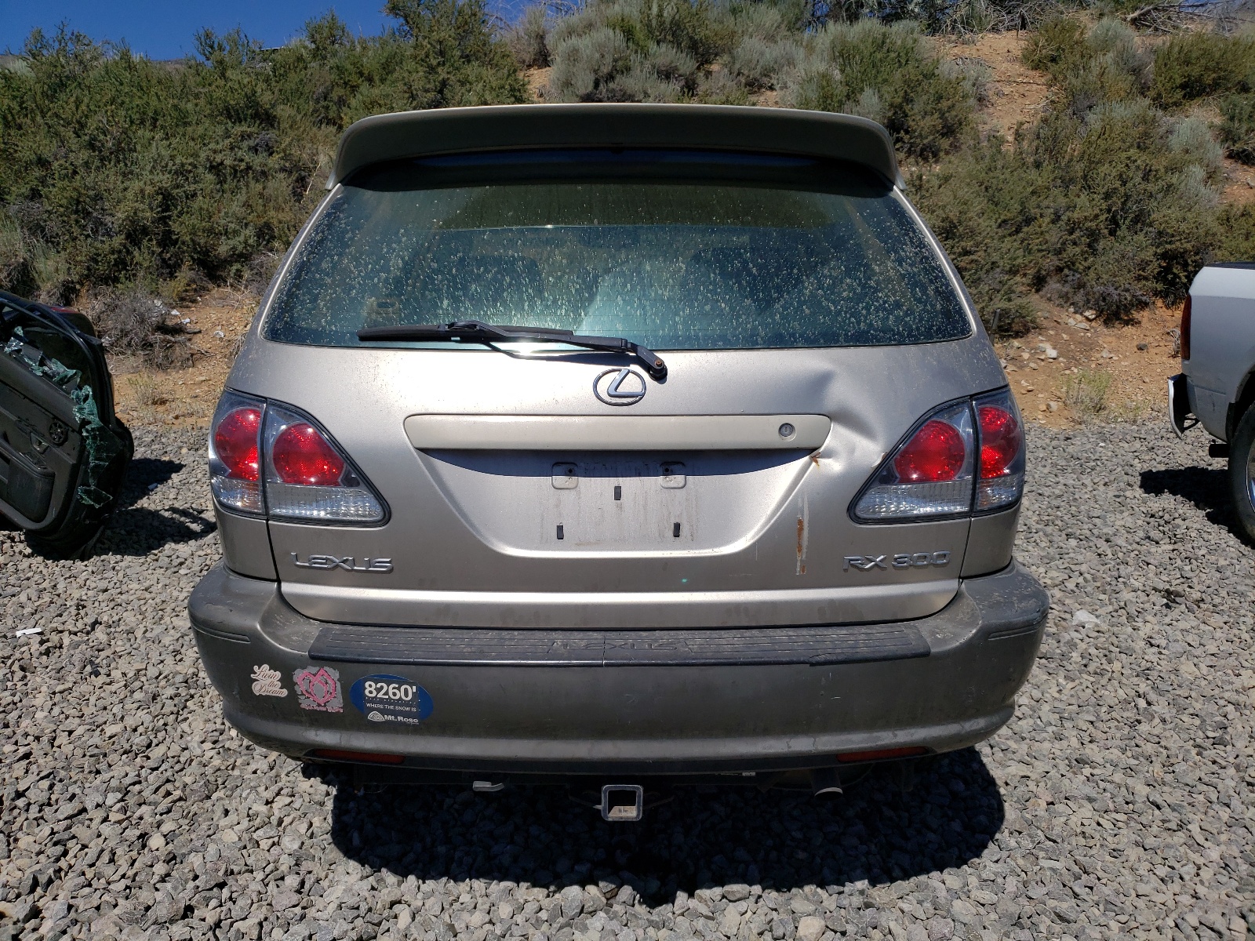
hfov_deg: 67.3
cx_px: 628
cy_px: 470
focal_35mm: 26
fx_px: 943
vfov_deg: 53.1
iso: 51
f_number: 1.5
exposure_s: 1/10000
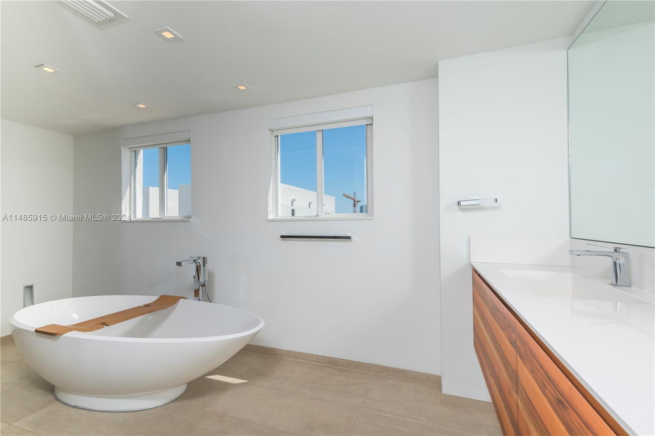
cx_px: 328
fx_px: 291
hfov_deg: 96.7
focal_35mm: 16
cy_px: 218
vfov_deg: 73.7
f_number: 11
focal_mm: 16
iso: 200
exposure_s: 1/200
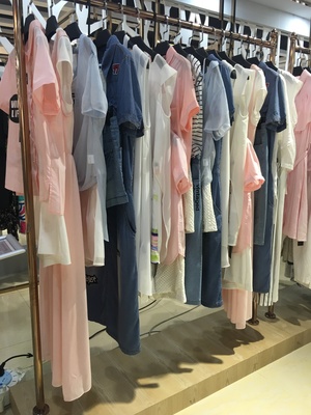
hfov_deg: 48.2
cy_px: 208
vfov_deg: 61.7
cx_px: 156
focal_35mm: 29
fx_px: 347
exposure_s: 1/17
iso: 32
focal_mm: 4.15
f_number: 2.2
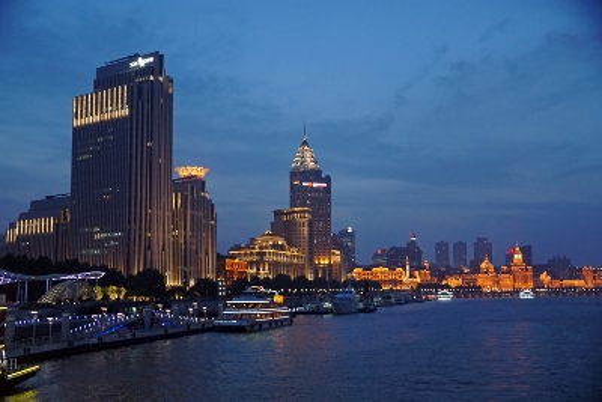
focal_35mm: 42
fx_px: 703
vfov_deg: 31.9
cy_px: 201
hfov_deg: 46.4
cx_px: 301
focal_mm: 28
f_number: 4
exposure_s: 1/60
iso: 1600
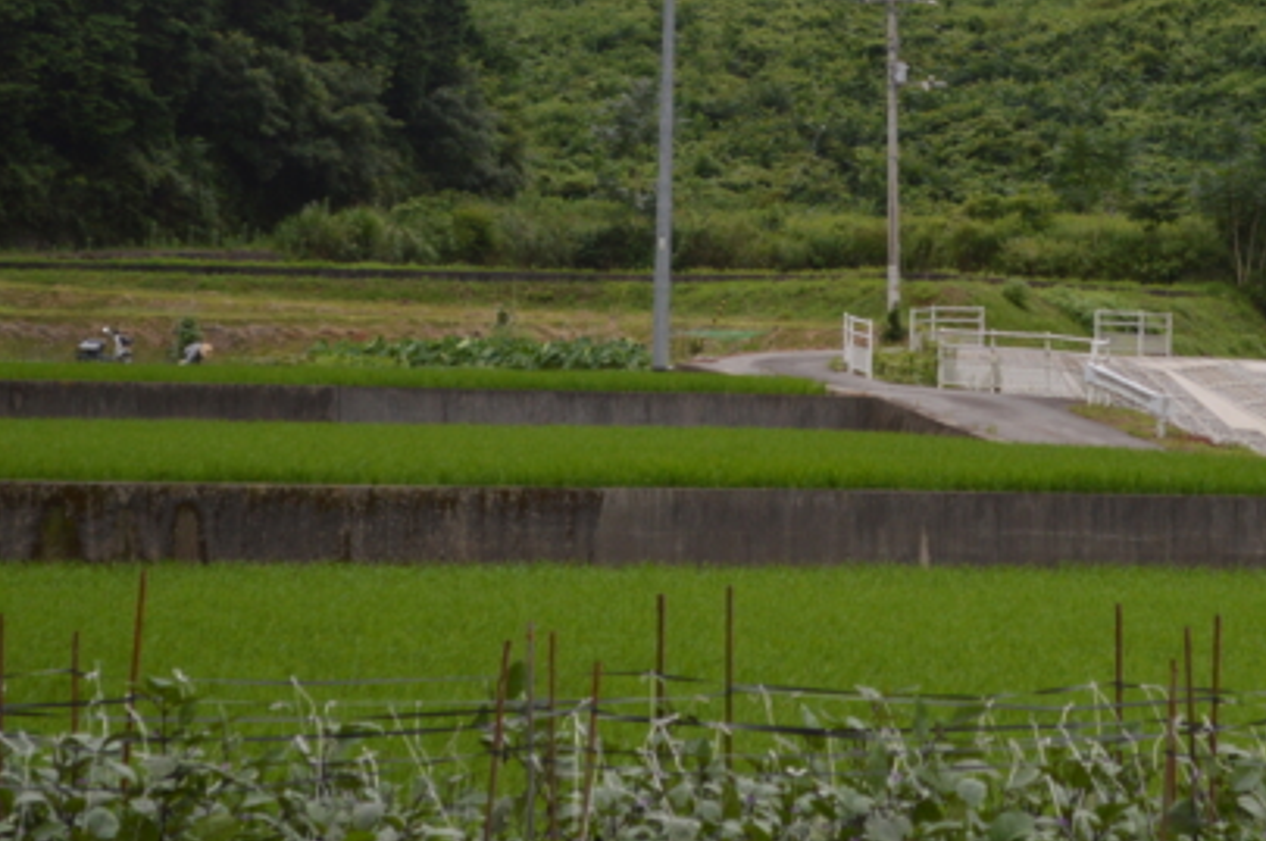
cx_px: 972
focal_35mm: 163
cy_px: 28
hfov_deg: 12.6
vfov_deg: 8.4
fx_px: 5725
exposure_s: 1/125
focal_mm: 55
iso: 320
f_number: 5.6
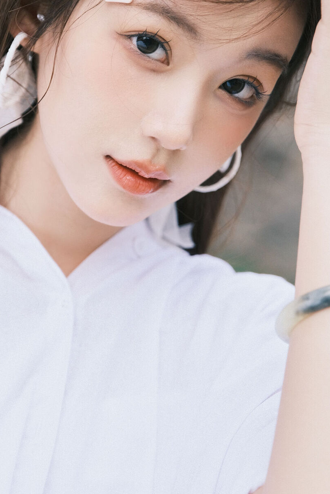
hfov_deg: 10.0
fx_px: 1883
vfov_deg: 15.0
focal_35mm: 137
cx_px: 116
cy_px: 224
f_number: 2.8
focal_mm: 70
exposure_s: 1/320
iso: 1000
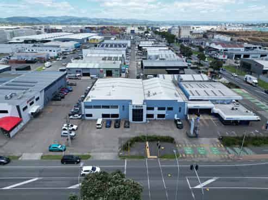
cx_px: 134
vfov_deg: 56.8
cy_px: 100
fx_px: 186
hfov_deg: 71.6
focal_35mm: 24
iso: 200
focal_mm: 6.72
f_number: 1.7
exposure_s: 1/2500
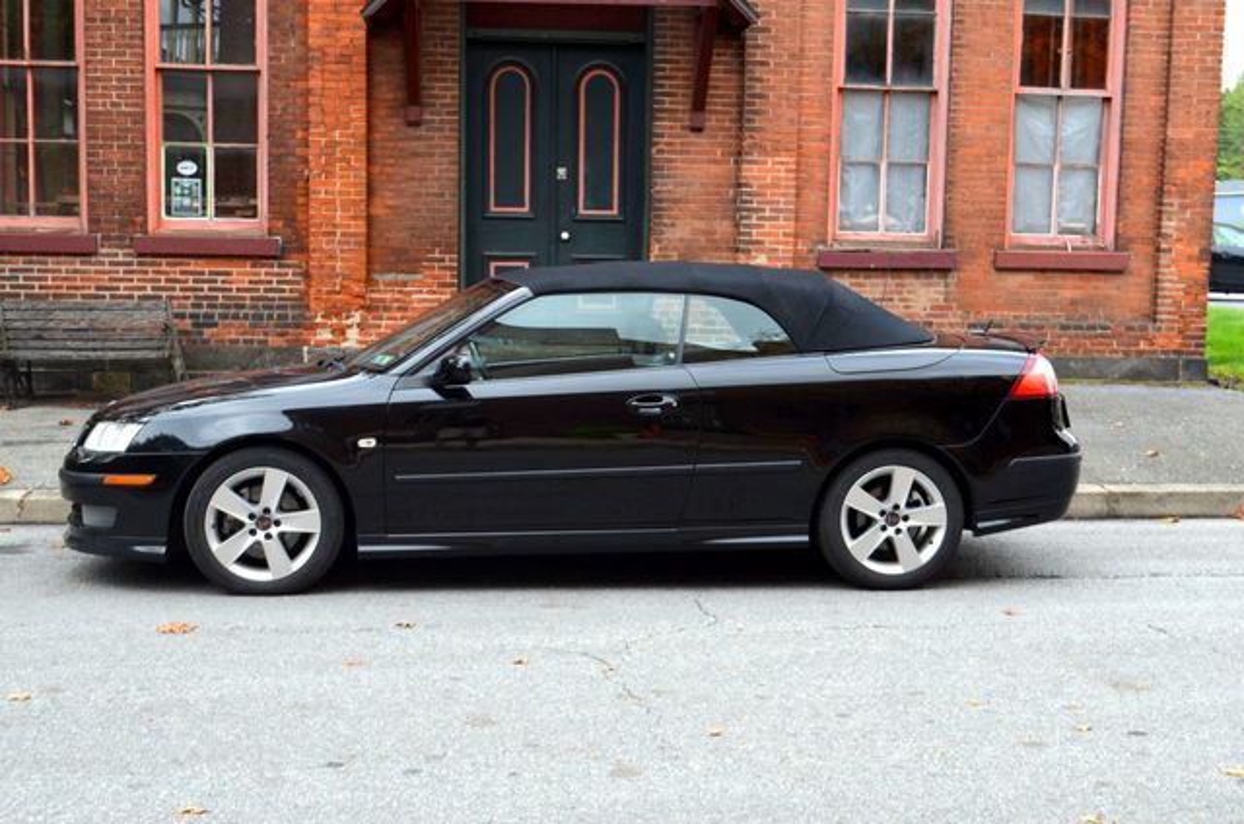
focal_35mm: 48
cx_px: 622
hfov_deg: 41.2
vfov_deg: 28.0
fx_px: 1655
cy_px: 412
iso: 200
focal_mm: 32
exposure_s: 1/200
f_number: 7.1
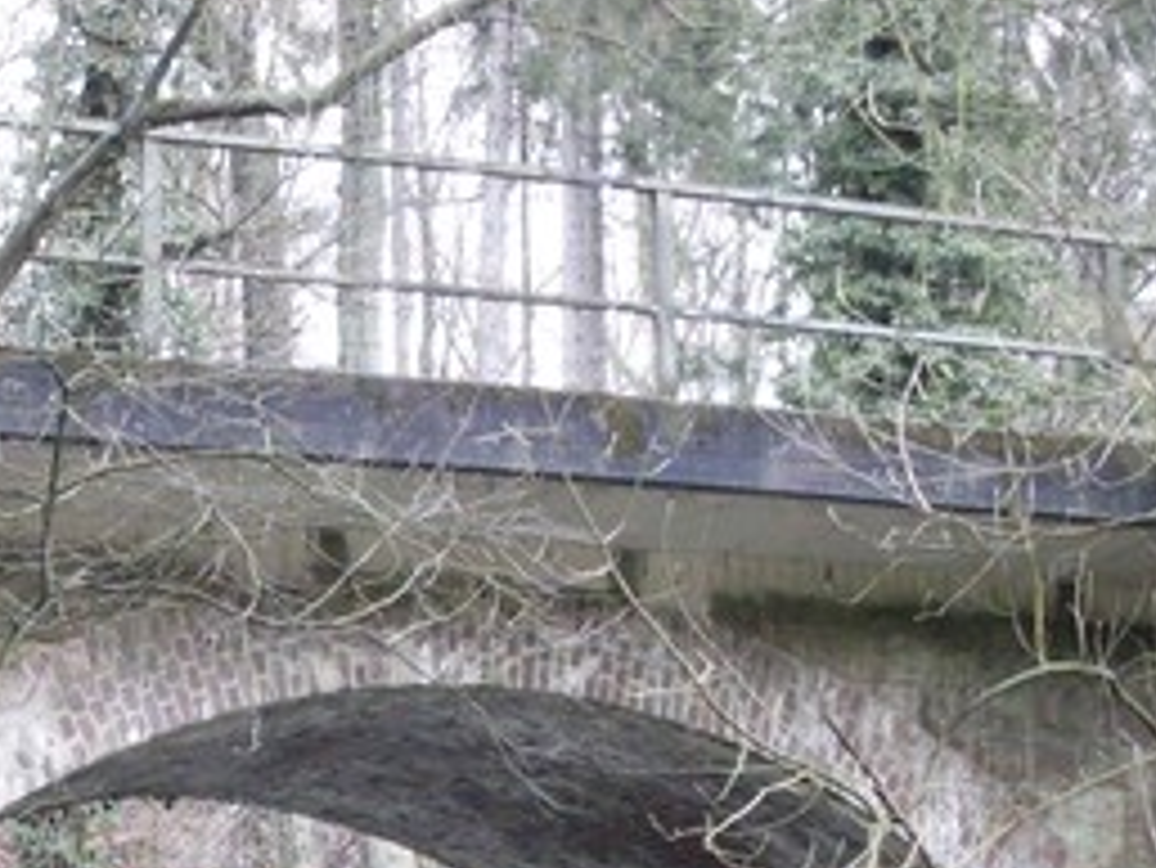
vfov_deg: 15.8
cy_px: 965
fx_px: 3040
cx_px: 281
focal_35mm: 91
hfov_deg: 21.3
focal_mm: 6.3
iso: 200
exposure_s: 1/45
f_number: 2.8
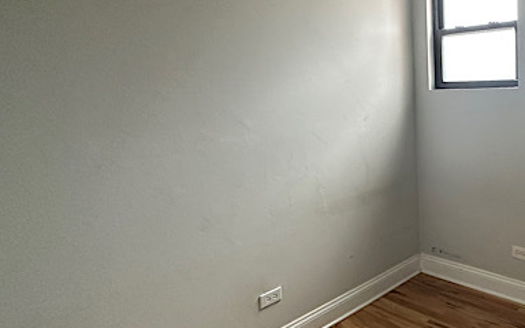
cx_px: 459
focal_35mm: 29
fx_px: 415
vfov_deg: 42.6
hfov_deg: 56.9
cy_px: 109
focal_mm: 2.22
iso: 320
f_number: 2.2
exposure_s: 1/65
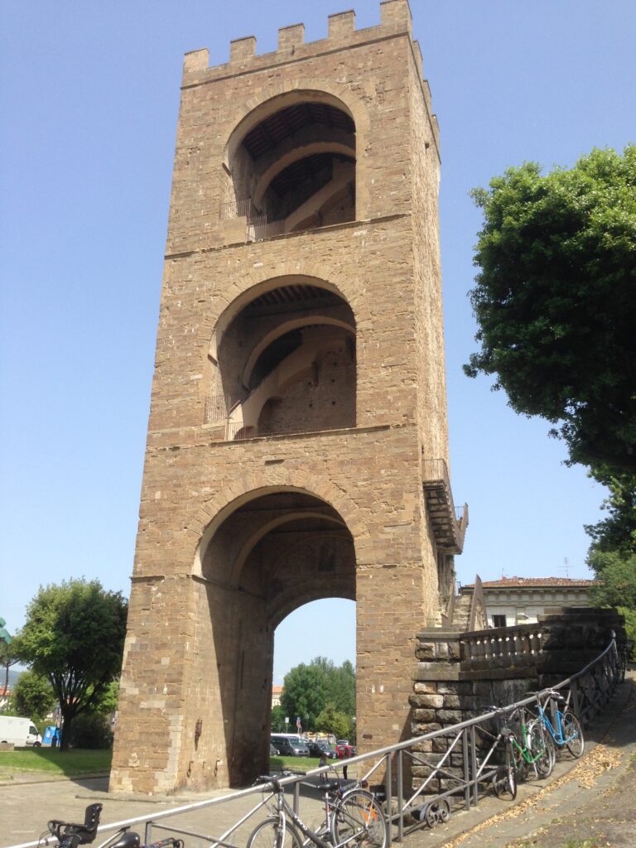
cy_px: 424
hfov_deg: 42.9
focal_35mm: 33
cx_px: 318
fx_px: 808
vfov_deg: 55.4
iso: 50
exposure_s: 1/1063
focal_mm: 4.12
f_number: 2.4
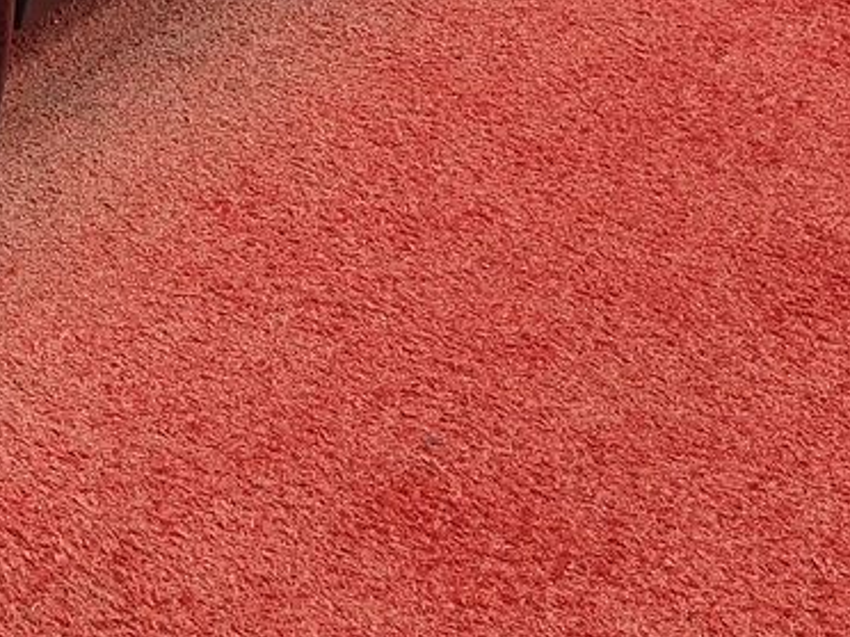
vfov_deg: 11.6
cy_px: -427
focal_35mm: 120
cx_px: -526
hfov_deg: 14.9
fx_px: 2947
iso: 100
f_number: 1.8
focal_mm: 5.59
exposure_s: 1/60
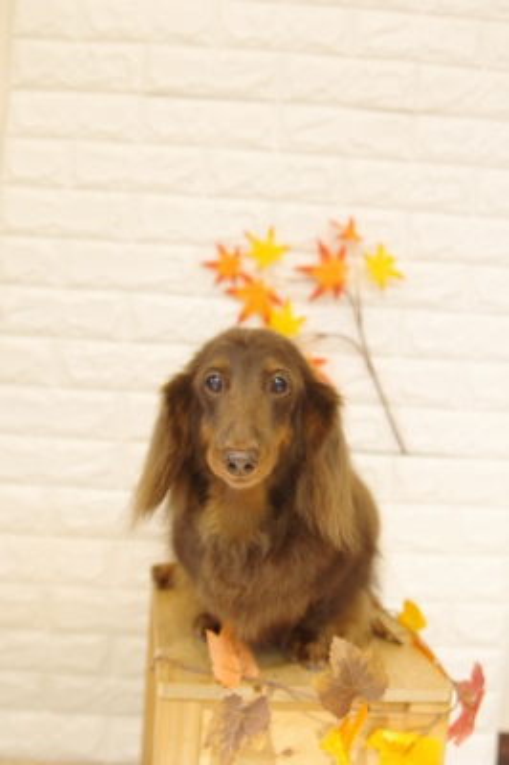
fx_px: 892
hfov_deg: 31.8
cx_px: 254
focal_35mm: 42
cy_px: 382
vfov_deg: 46.4
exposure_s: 1/50
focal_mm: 28
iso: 640
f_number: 2.8
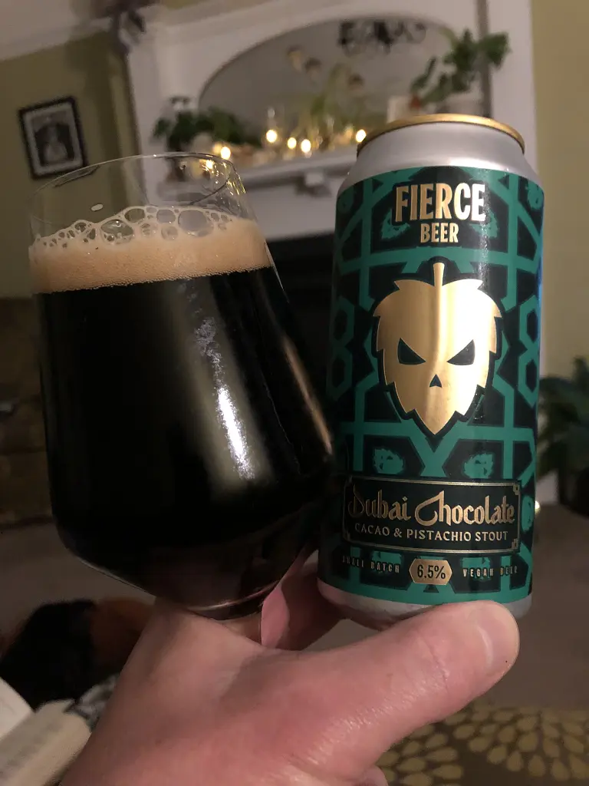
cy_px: 393
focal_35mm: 28
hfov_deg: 49.7
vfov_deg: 63.4
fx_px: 635
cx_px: 294
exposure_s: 1/4
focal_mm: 3.99
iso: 125
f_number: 1.8
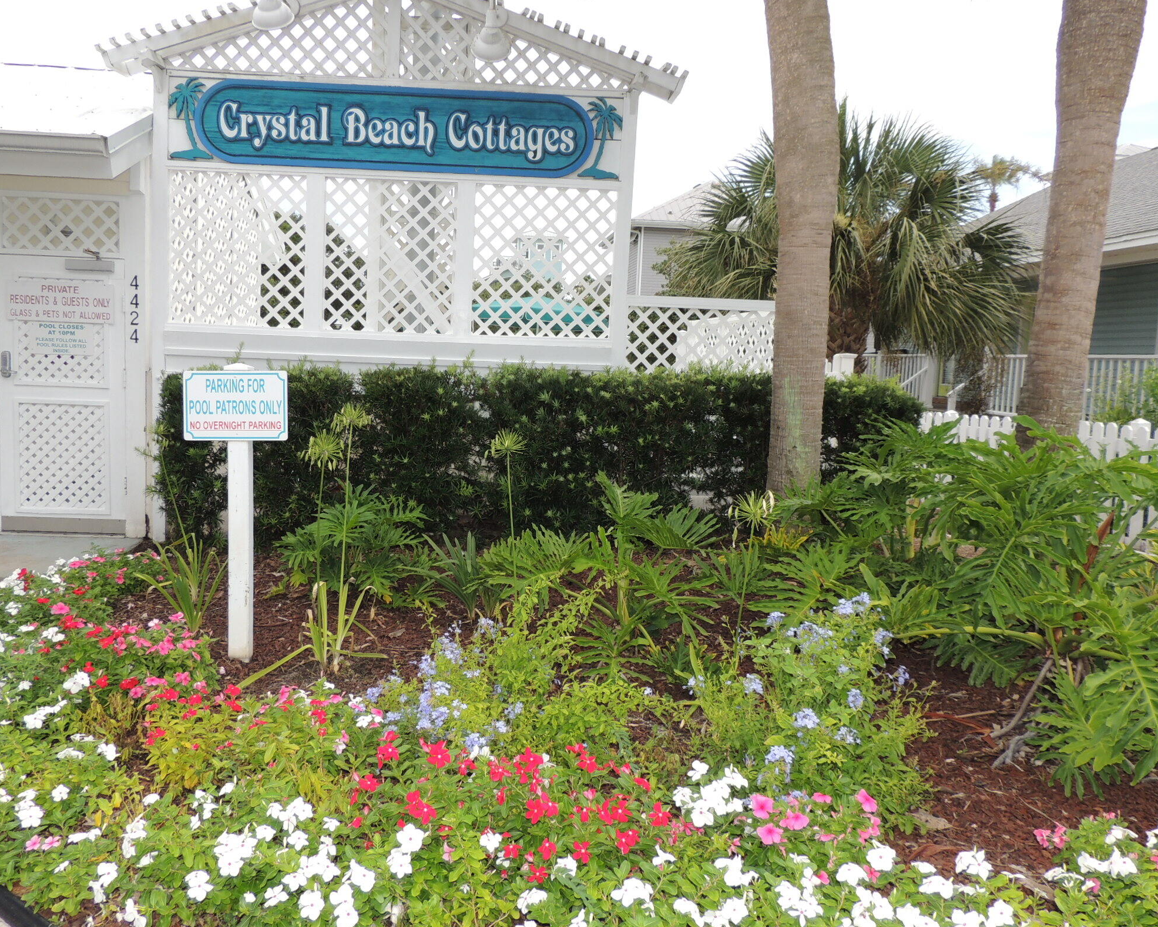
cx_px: 534
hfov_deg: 64.0
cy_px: 456
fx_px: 925
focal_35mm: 27
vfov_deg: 53.2
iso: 100
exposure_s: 1/640
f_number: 3
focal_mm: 4.3
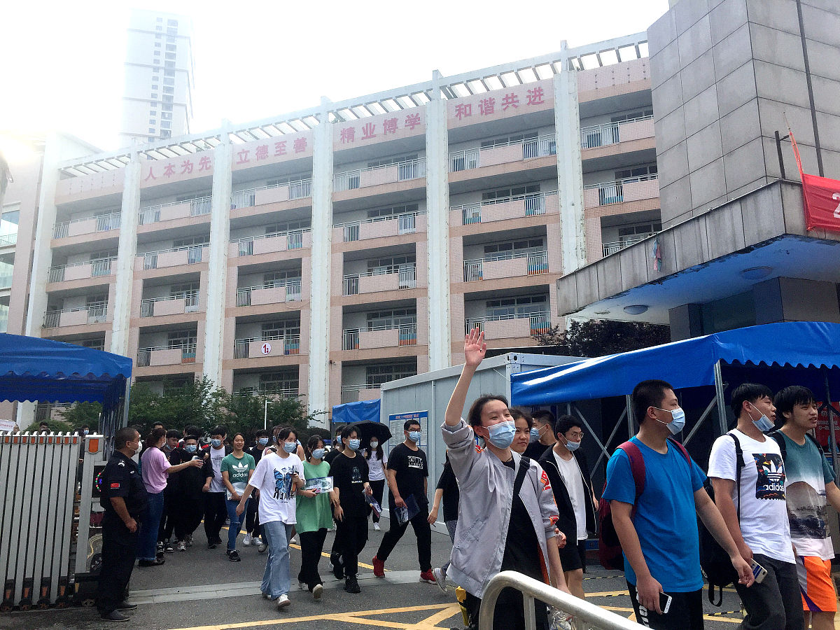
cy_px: 315
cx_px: 420
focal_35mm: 29
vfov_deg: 48.2
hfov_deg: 61.7
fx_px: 704
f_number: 2.2
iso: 32
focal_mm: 4.15
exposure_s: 1/1236
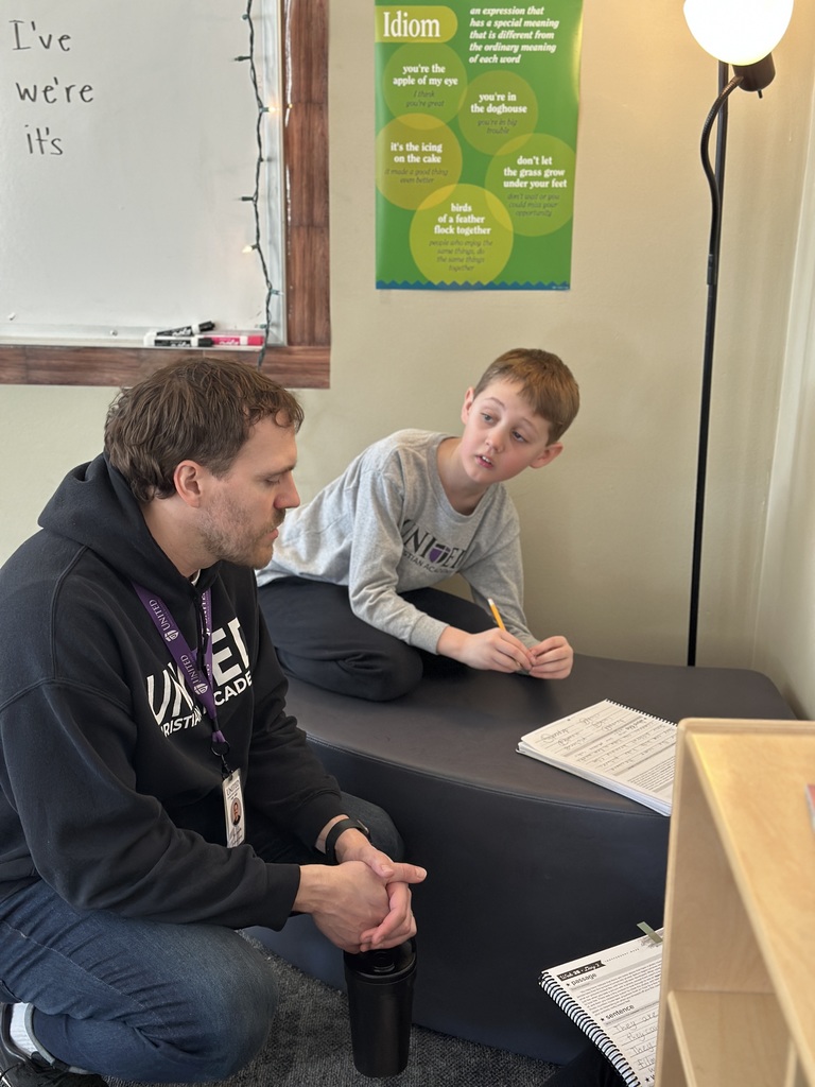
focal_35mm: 48
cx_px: 408
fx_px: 1507
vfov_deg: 39.7
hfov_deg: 30.3
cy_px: 544
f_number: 1.78
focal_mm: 6.86
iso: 200
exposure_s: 1/60
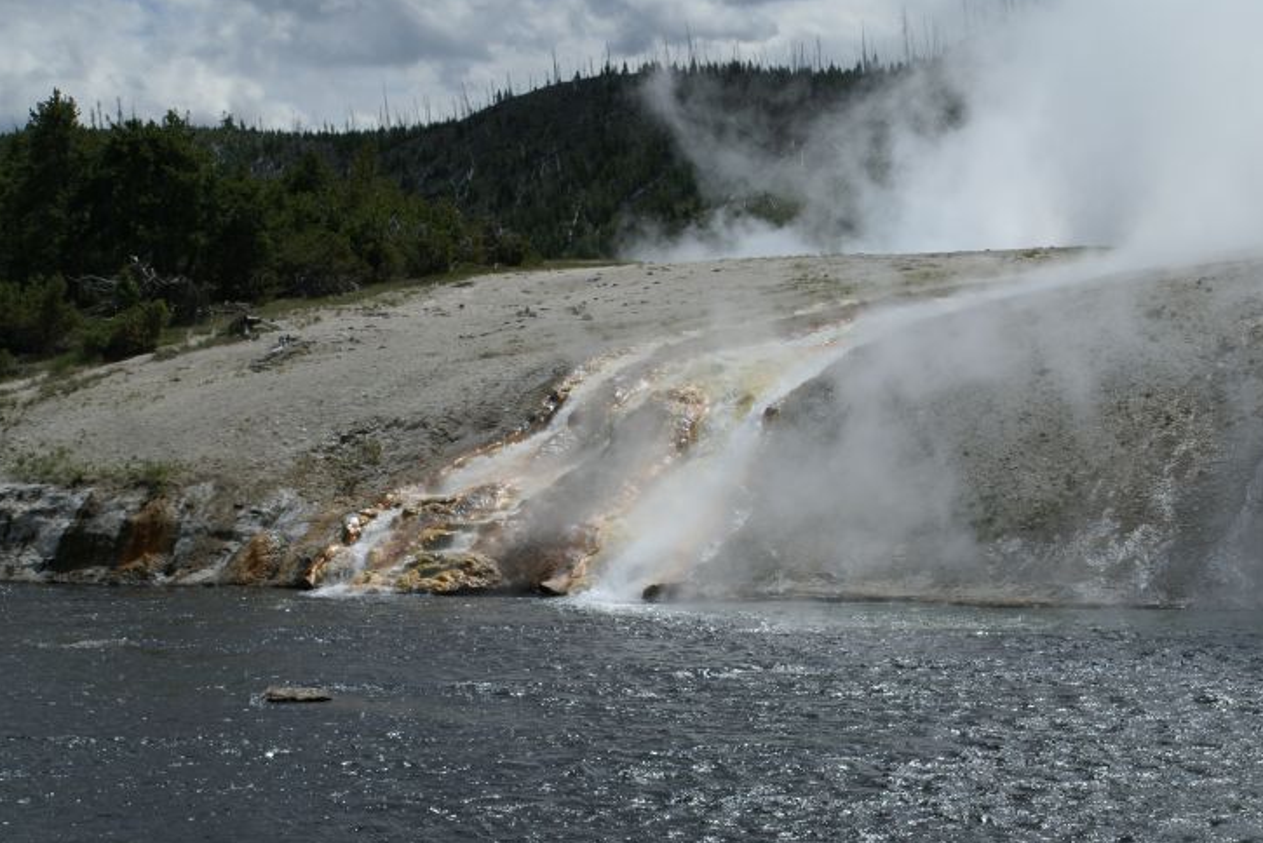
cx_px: 669
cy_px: 451
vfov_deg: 18.3
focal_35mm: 75
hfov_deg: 27.1
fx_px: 2616
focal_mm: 45
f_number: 9
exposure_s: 1/250
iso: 100
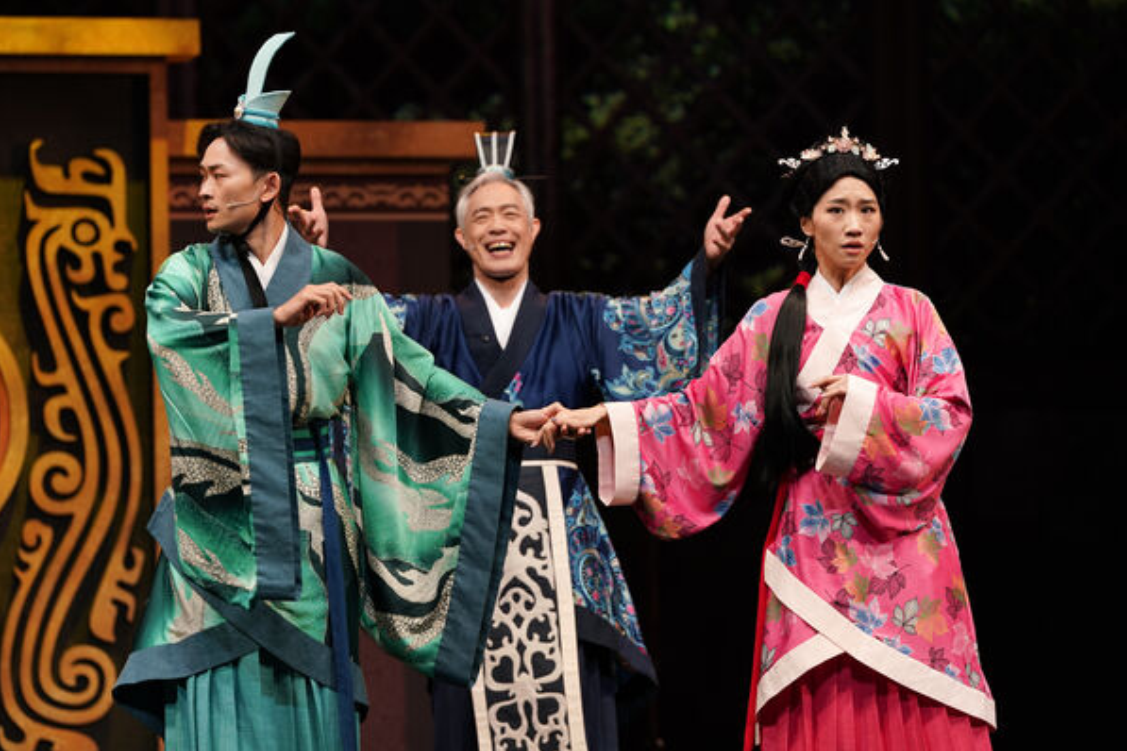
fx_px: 6104
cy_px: 376
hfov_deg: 10.5
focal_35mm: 195
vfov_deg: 7.0
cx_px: 563
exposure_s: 1/125
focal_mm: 194
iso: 500
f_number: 4
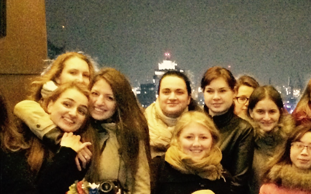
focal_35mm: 93
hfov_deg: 21.7
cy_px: 206
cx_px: 293
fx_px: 788
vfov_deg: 13.8
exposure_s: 1/15
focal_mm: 4.15
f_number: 2.2
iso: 1250
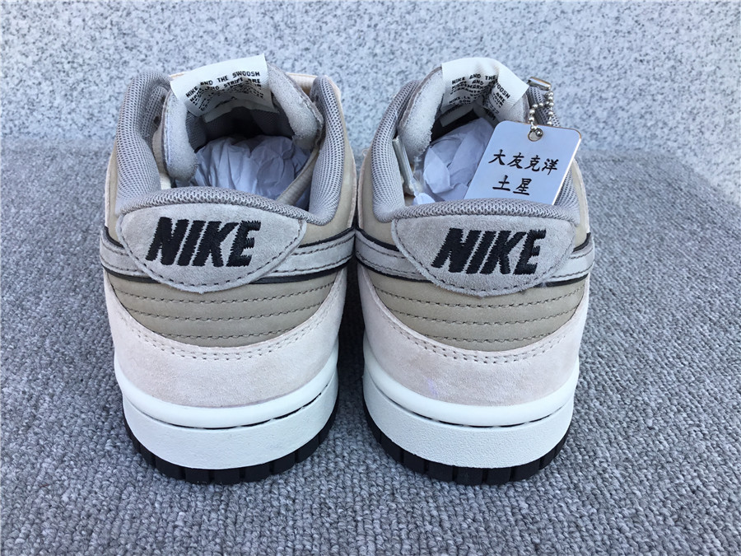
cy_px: 278
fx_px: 664
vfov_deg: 45.4
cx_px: 370
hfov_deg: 58.4
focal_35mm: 31
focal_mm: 3.3
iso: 25
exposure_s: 1/362
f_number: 2.4
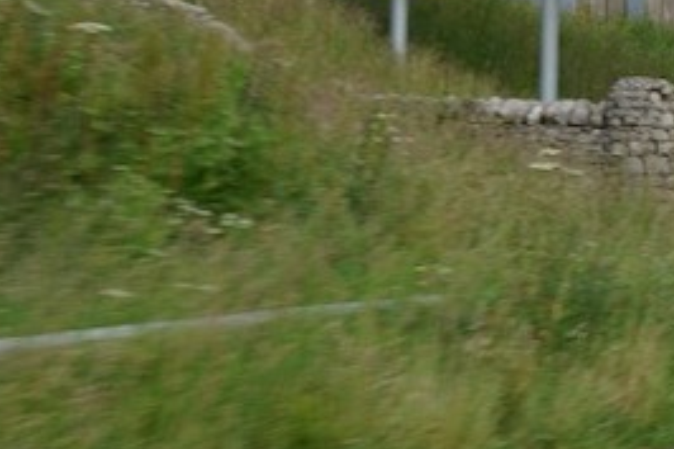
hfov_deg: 15.4
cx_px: 517
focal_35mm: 132
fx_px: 2472
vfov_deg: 10.3
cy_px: -11
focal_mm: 39
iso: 200
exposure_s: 1/160
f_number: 13
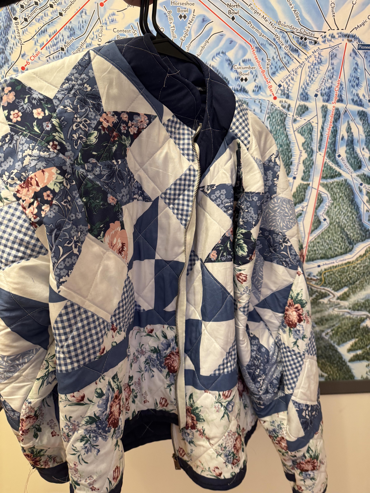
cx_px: 185
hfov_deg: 56.8
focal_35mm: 24
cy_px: 246
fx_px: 342
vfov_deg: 71.6
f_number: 1.78
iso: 200
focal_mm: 6.76
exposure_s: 1/60
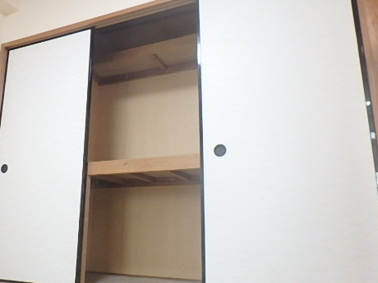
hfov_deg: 56.4
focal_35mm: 32
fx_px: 349
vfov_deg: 44.1
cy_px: 160
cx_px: 151
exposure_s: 1/25
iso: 800
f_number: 3.8
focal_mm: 4
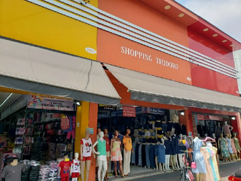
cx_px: 120
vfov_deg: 53.1
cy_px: 90
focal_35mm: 26
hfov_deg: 67.3
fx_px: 181
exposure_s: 1/667
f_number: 2.4
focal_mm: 4.3
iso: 50
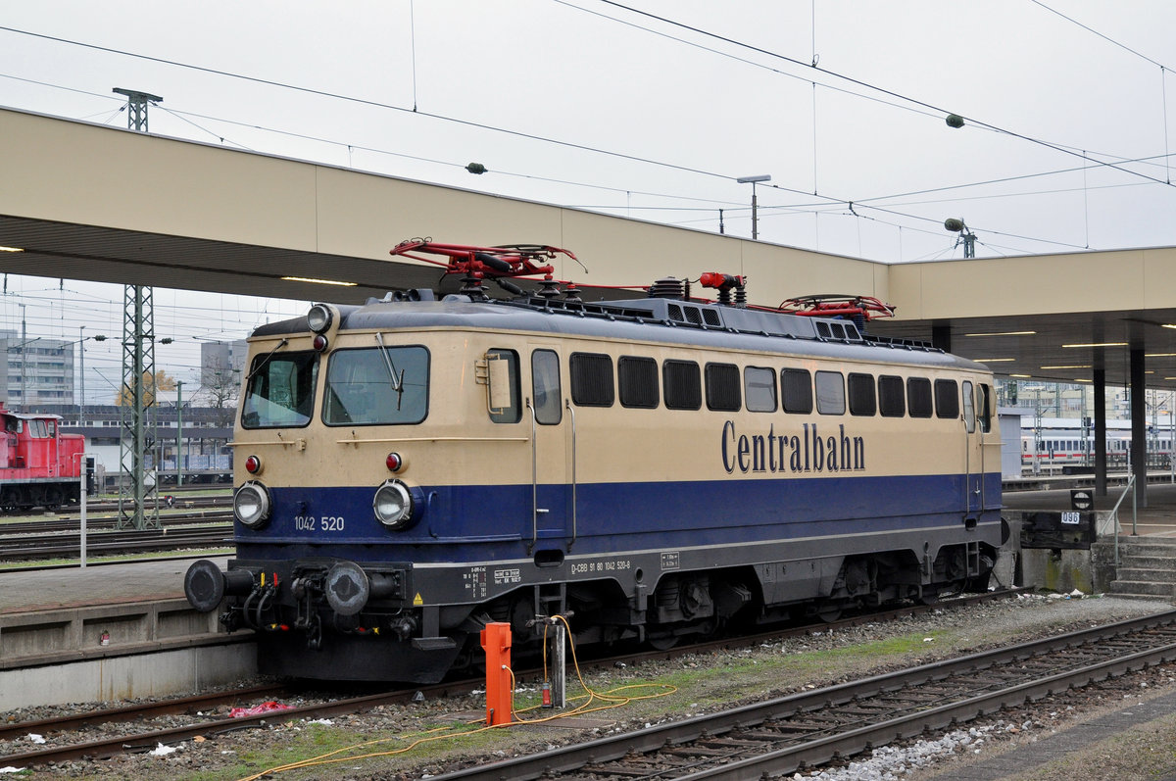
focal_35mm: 63
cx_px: 588
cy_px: 390
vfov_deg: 21.5
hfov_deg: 31.9
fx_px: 2055
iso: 800
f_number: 11
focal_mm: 42
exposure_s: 1/30
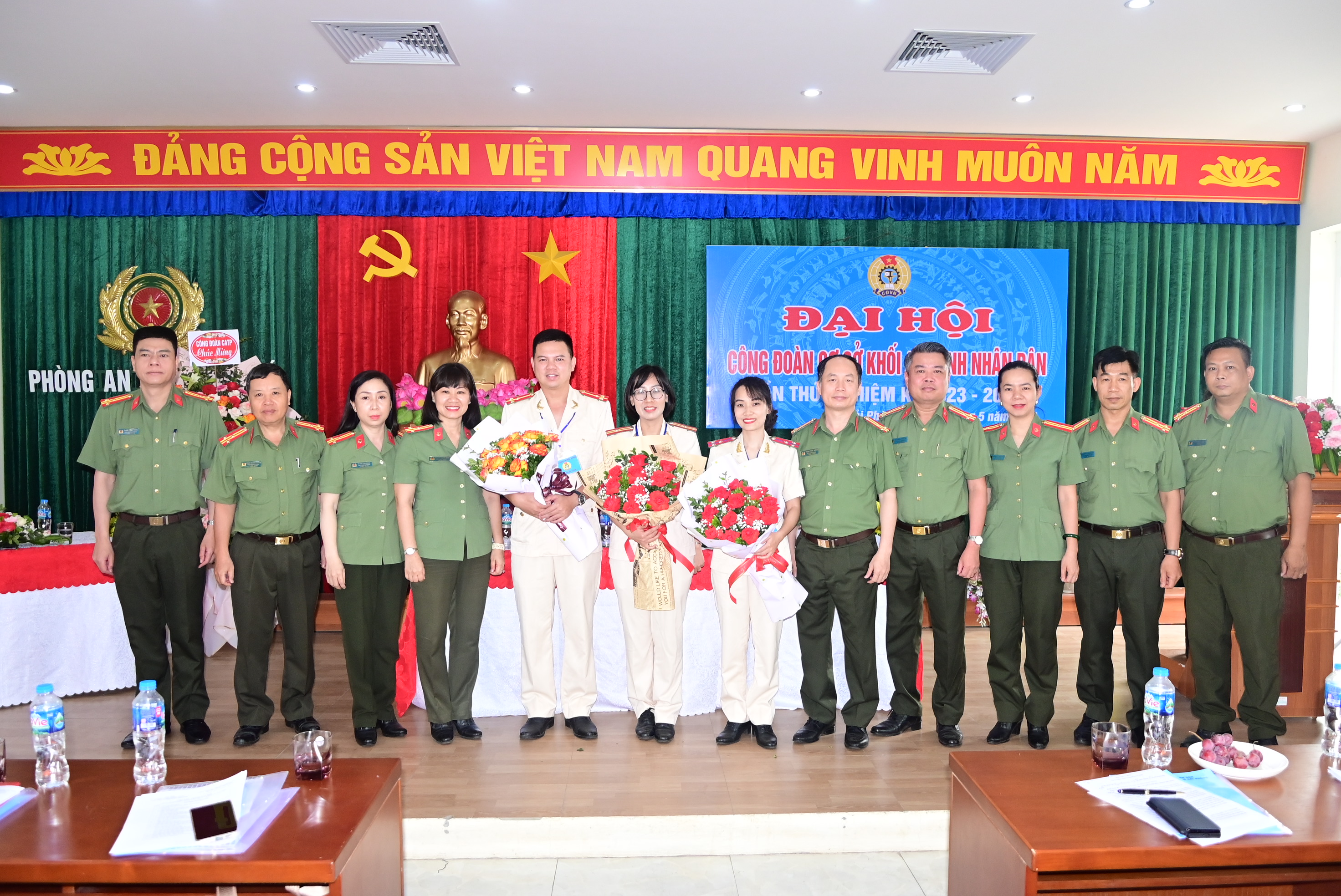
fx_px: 1007
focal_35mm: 27
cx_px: 670
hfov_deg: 67.3
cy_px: 448
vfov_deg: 48.0
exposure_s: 1/200
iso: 1000
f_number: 3.5
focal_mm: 18
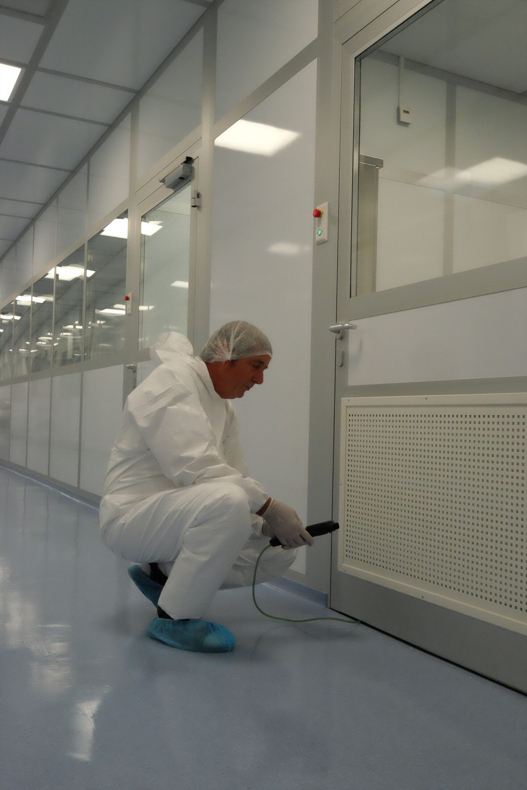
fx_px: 724
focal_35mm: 33
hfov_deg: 40.0
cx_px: 264
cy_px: 395
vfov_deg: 57.2
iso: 6400
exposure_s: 1/350
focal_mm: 21.9
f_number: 9
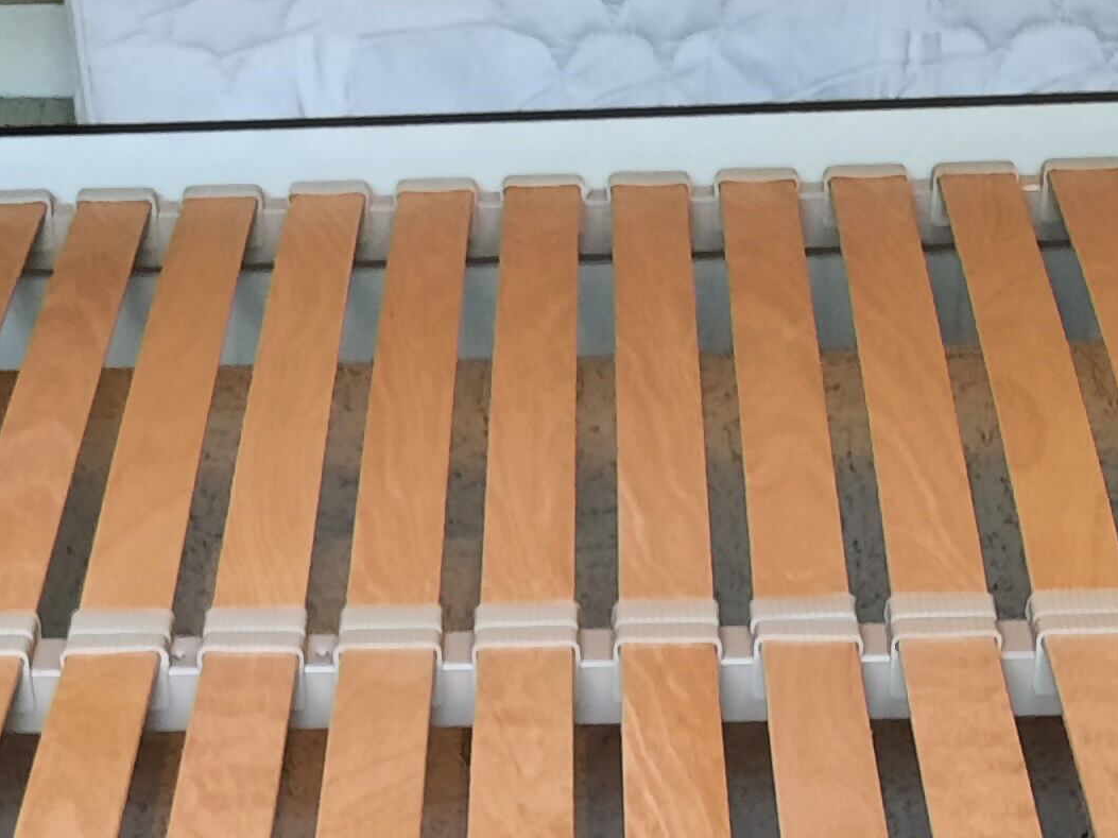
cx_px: 322
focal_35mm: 95
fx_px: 3067
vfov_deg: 14.4
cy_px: 1284
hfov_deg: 20.5
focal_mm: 4.6
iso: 320
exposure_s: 1/33
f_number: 2
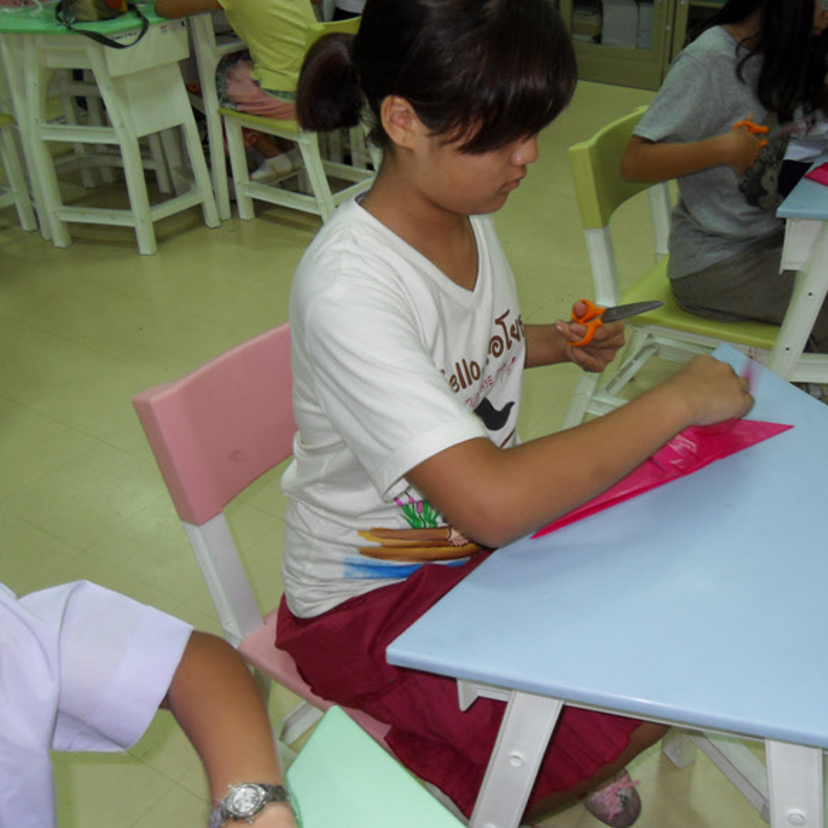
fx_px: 920
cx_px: 512
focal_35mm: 34
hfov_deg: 48.0
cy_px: 421
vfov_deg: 48.4
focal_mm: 6
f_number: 2.8
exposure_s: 1/45
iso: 200
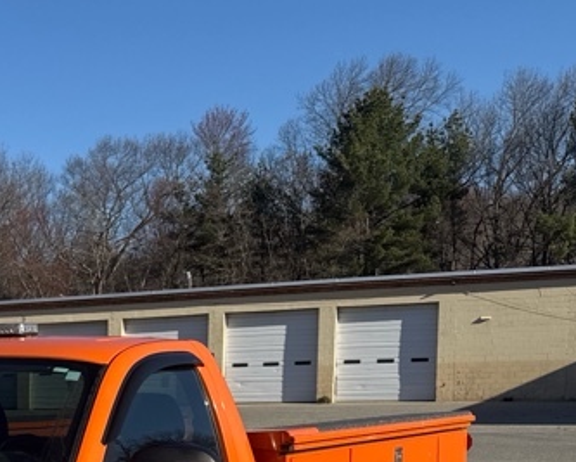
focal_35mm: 72
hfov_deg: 24.0
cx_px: -114
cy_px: 547
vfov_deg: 20.0
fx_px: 1228
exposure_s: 1/4608
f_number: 1.78
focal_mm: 6.76
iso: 80
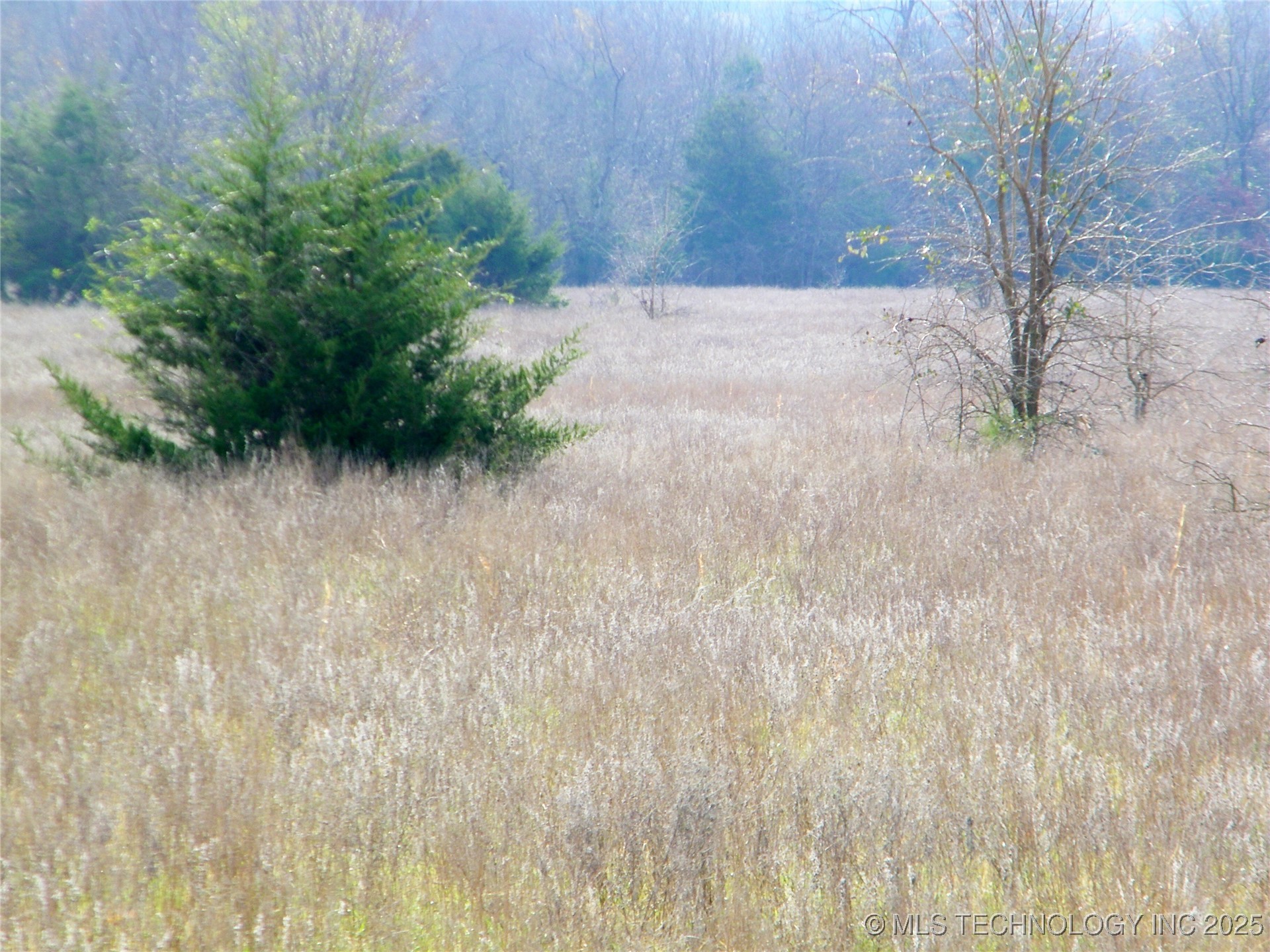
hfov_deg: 8.2
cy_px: 476
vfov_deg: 6.2
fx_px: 8842
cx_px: 635
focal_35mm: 241
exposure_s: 1/160
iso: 80
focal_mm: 43.1
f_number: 5.4
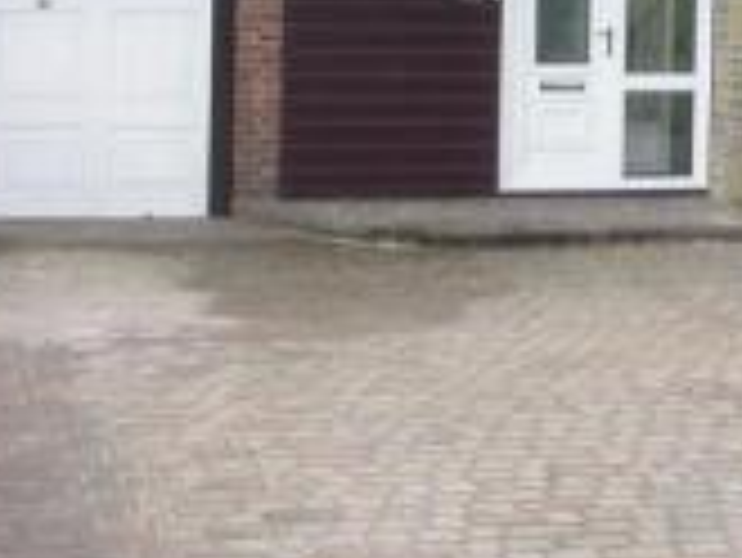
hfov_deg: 11.3
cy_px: -124
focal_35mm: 173
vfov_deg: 8.5
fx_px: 3711
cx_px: 672
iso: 100
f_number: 5.1
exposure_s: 1/117
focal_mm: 10.2
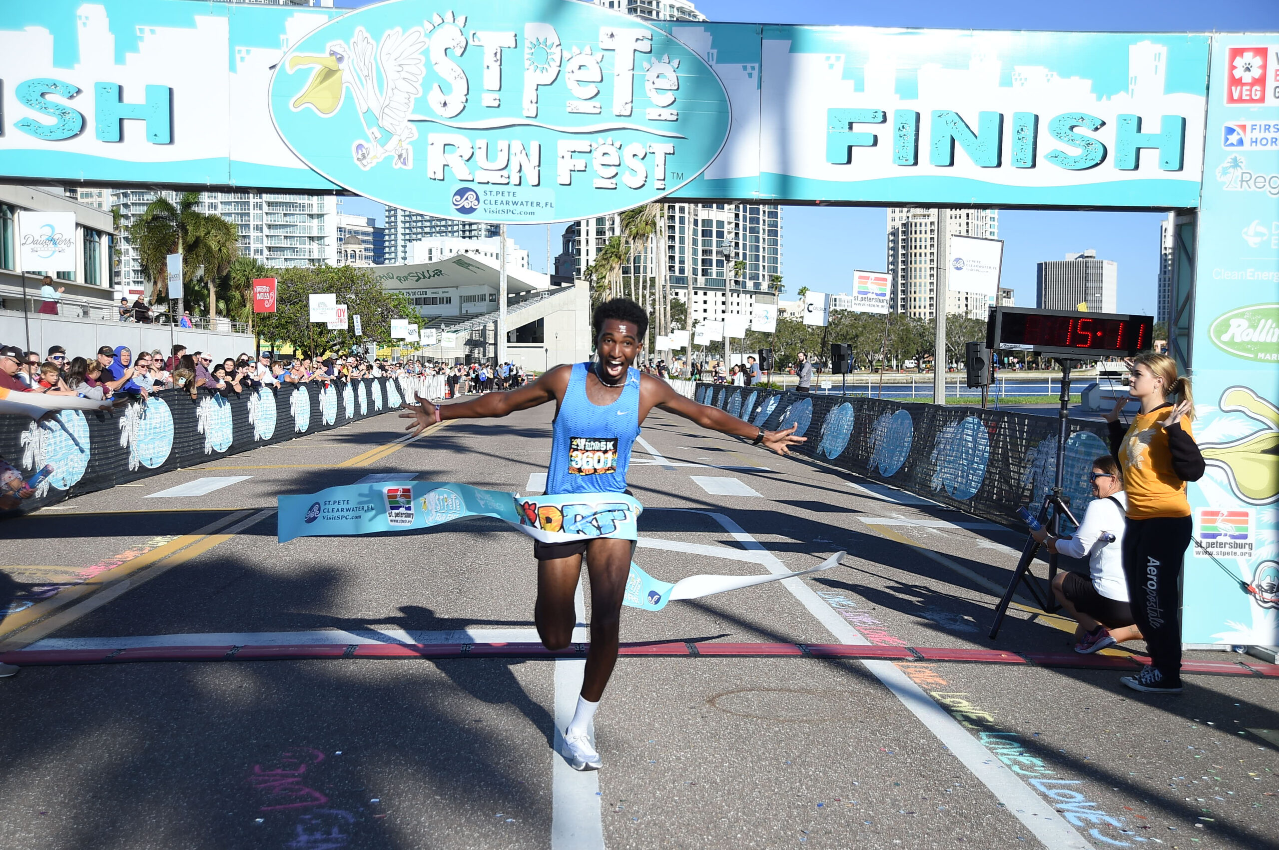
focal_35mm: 42
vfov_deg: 31.8
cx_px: 640
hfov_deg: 46.4
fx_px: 1491
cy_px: 425
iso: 250
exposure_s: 1/2500
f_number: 4
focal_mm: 42
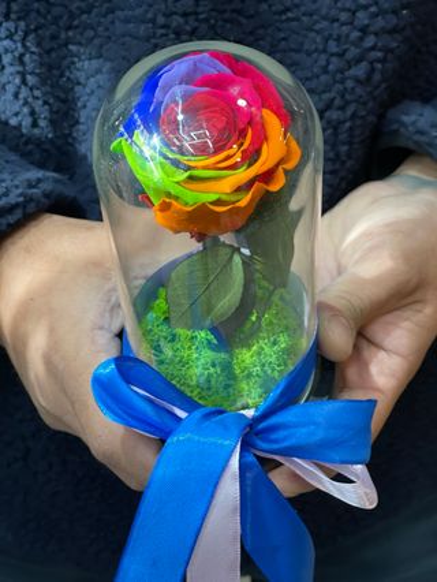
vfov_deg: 30.2
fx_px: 1076
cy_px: 291
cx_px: 218
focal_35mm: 64
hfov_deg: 23.0
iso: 200
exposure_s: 1/33
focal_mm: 7.5
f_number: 2.2
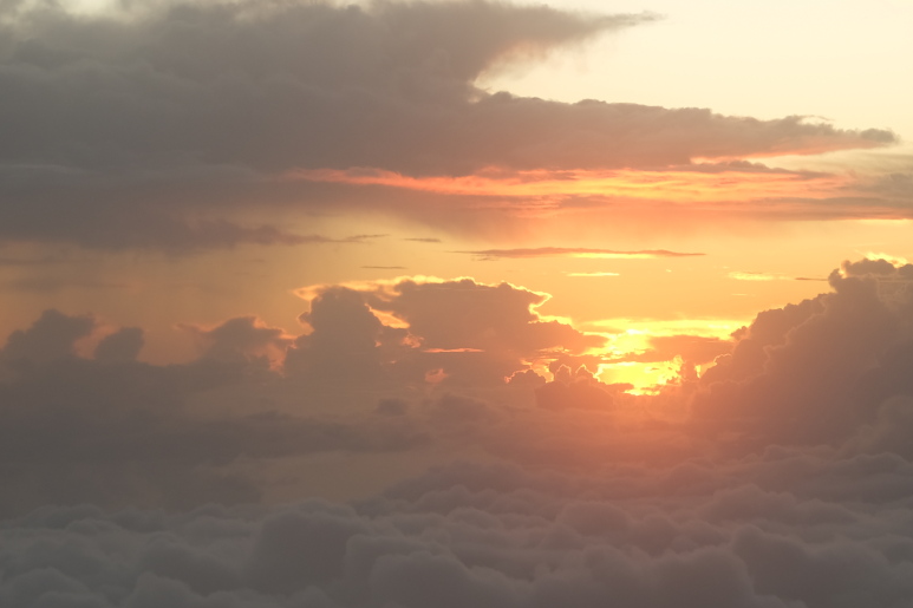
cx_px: 650
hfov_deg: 11.8
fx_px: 4412
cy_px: 279
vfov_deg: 7.9
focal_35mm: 174
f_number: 5.6
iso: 160
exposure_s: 1/125
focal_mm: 55
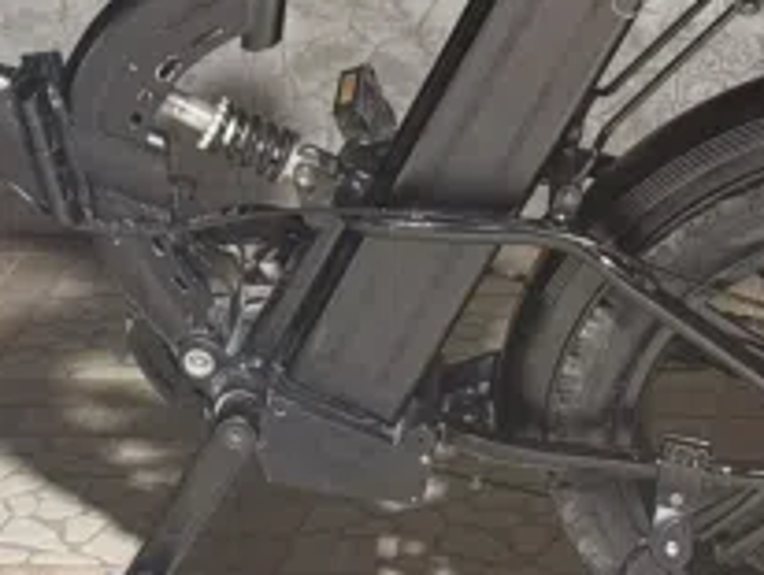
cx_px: 197
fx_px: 3292
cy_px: 141
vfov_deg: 10.0
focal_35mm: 149
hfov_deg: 13.2
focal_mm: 6.76
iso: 400
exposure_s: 1/33
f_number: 1.78
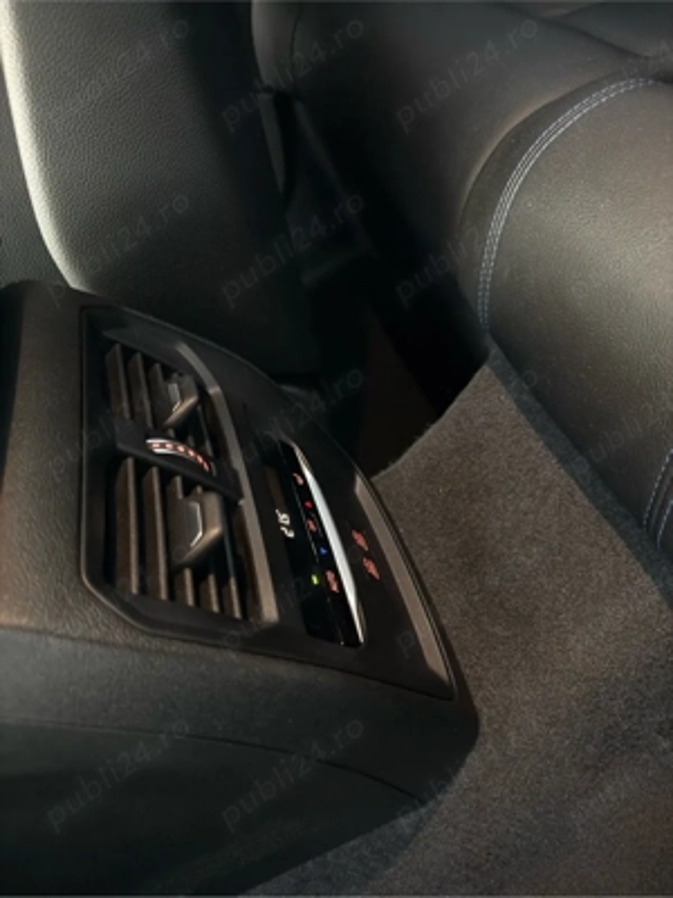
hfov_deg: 56.8
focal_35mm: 24
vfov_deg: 71.6
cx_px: 336
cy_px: 449
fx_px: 622
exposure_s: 1/27
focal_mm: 6.76
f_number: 1.78
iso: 2000
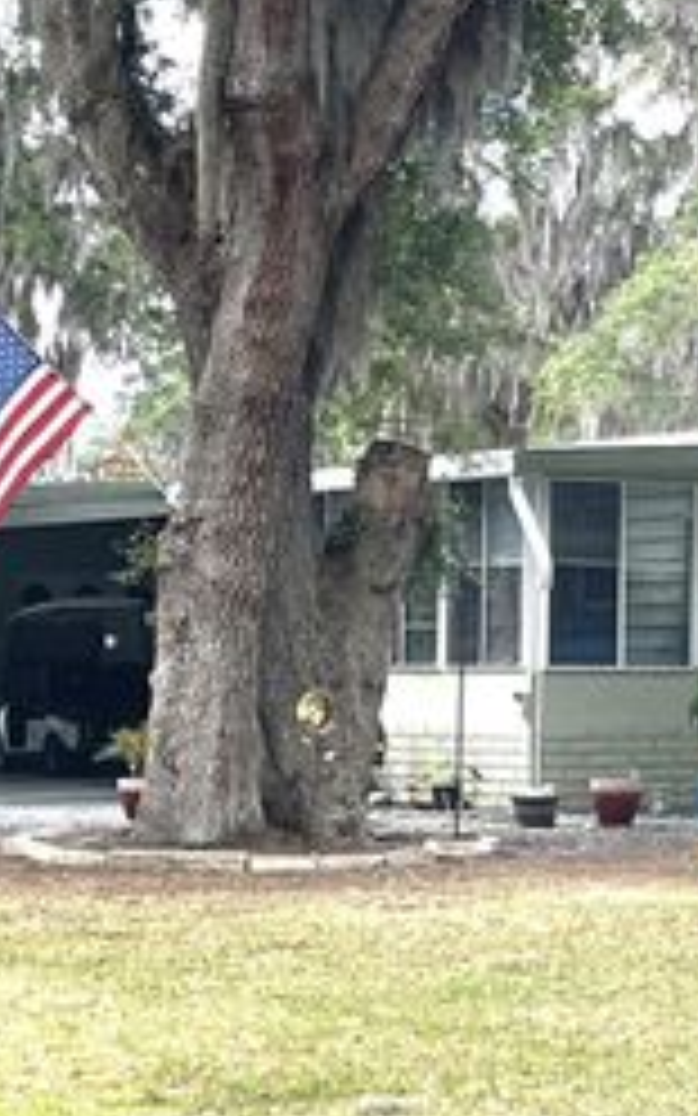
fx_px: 3378
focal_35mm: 111
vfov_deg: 18.8
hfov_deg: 11.3
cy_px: 497
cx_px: 1027
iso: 32
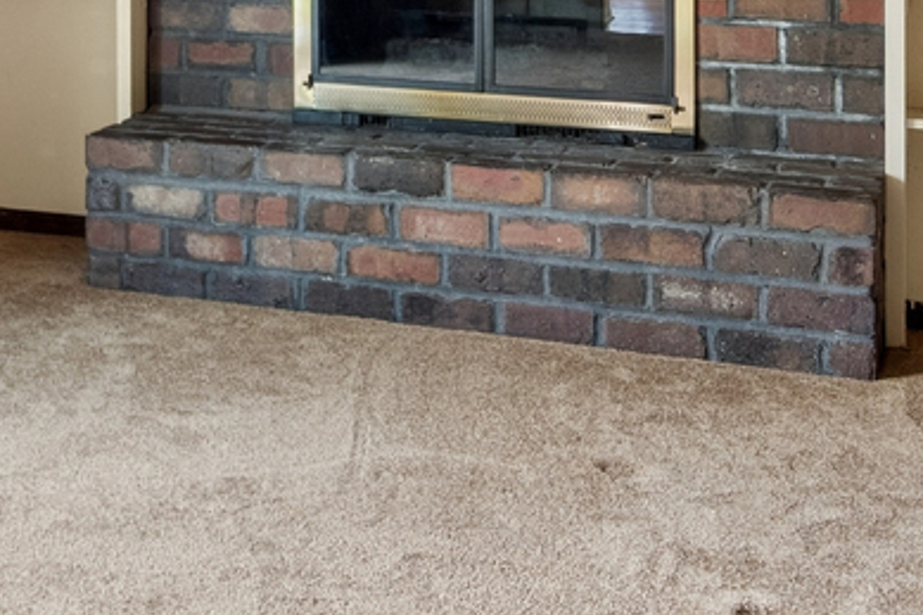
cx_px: -133
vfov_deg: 17.4
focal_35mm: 75
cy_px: -109
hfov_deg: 24.8
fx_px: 1922
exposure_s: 1/8
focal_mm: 12
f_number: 8
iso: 400
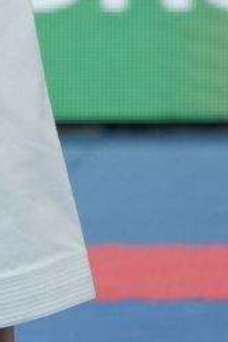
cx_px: -235
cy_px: -271
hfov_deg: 1.0
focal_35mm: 1418
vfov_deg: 1.5
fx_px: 13488
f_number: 2.8
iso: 1000
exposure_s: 1/500
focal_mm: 200
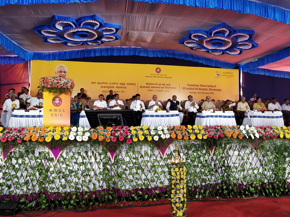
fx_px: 251
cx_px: 145
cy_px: 108
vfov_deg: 46.8
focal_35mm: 30
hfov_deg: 60.0
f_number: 1.8
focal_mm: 3.95
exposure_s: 1/100
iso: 137
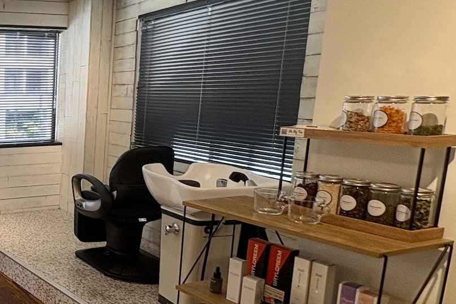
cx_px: -40
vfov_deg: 36.5
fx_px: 456
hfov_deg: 42.4
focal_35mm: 36
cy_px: 203
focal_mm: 2.22
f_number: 2.2
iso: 100
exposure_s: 1/100
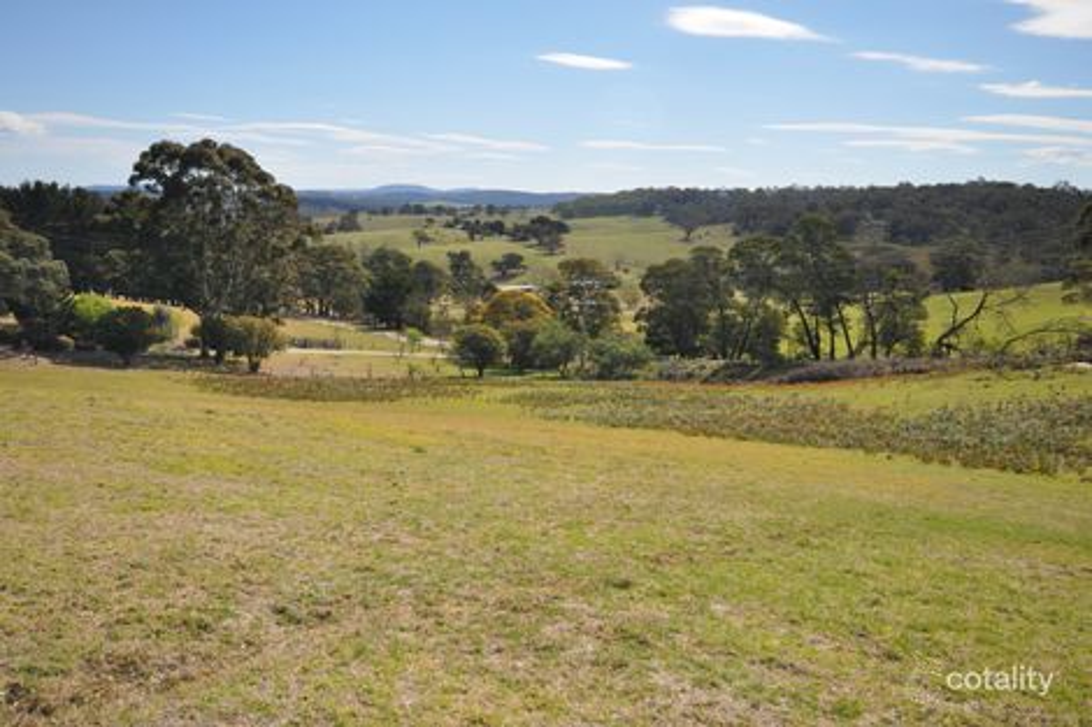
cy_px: 364
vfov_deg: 43.6
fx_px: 910
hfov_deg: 61.9
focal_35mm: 30
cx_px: 546
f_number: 10
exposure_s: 1/400
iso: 200
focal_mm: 20
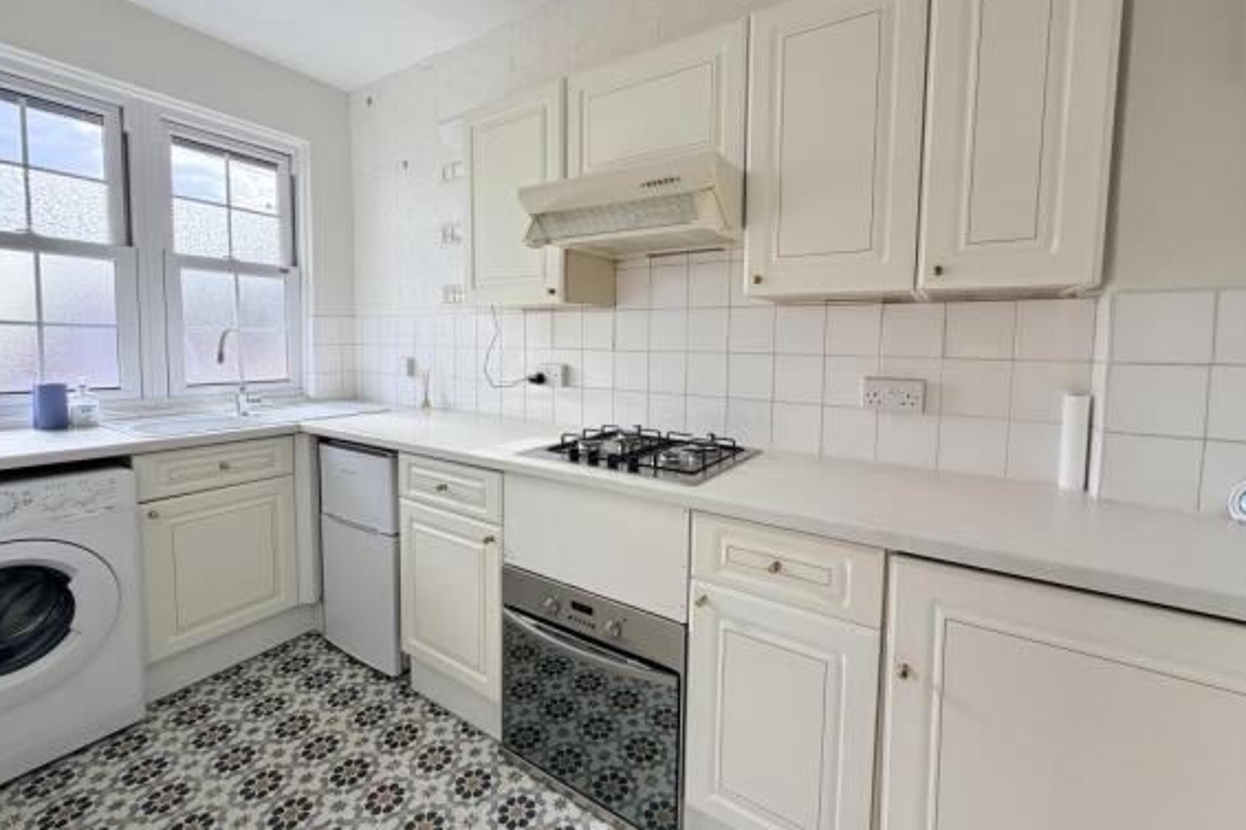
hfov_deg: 100.4
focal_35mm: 15
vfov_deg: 77.1
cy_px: 378
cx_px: 617
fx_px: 519
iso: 50
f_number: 2.2
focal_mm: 2.22
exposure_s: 1/124
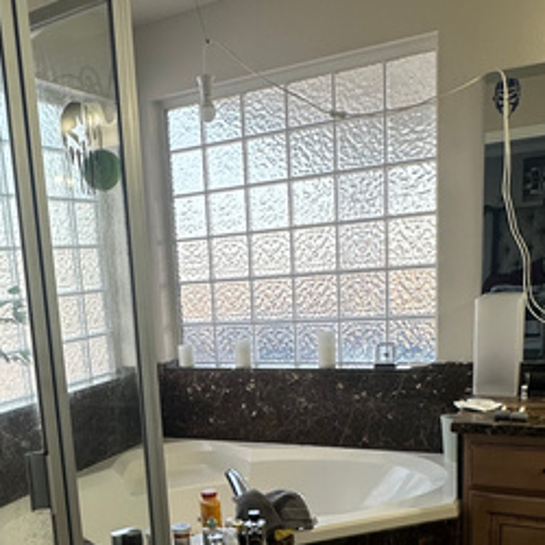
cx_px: 166
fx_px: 677
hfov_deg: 43.0
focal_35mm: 38
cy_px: 405
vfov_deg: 42.6
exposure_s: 1/152
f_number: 2.2
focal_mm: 2.22
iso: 40
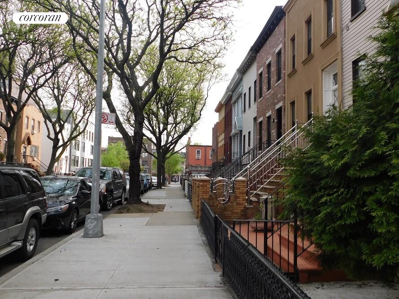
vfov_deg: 46.8
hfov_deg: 60.0
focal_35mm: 30
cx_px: 200
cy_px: 150
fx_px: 346
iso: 125
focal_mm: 5.3
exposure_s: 1/500
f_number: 3.2
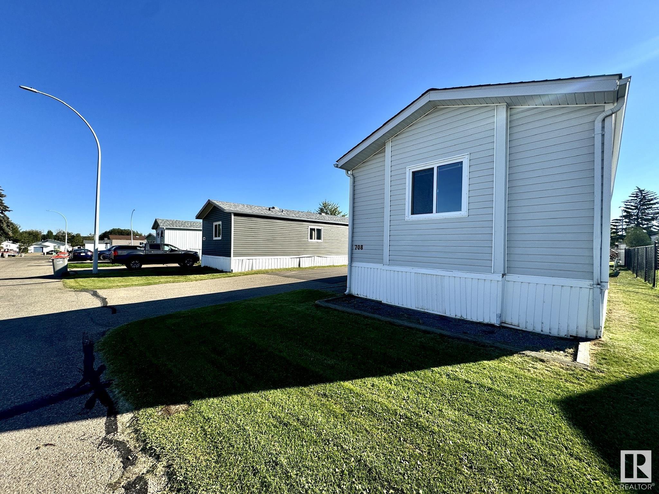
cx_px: 330
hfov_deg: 102.1
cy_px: 247
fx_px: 267
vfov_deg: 85.7
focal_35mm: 14
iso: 50
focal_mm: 2.22
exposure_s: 1/1370
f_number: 2.2
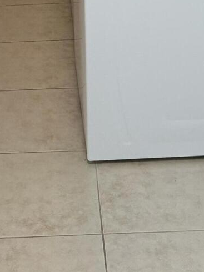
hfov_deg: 15.1
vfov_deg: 17.7
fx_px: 771
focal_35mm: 98
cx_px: 76
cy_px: -152
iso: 250
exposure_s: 1/60
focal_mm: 6.76
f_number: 1.78
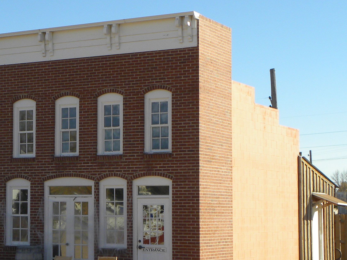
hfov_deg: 19.8
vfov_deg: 15.1
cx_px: 73
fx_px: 982
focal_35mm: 98
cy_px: 143
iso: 64
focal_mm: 7.3
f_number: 5.6
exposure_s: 1/208
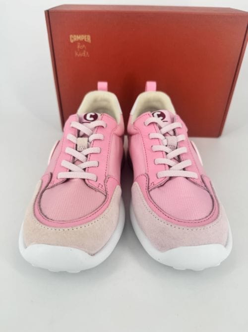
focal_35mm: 24
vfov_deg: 71.7
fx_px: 230
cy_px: 166
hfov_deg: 56.7
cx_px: 124
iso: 80
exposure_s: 1/1285
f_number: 1.78
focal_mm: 6.76
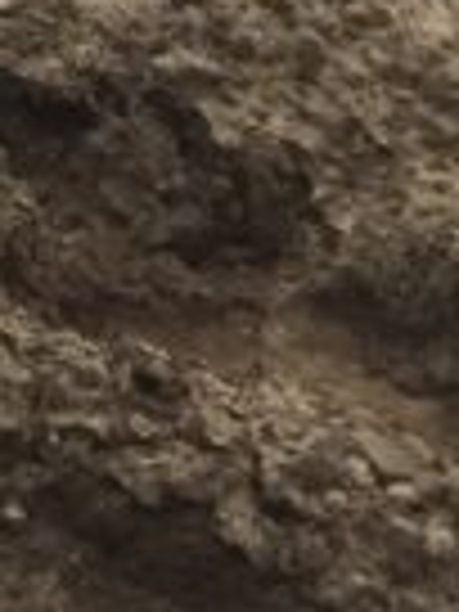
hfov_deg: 6.0
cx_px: -1161
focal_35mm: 219
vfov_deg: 7.5
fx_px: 3872
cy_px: -1467
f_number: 2.2
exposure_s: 1/842
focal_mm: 4.15
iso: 32
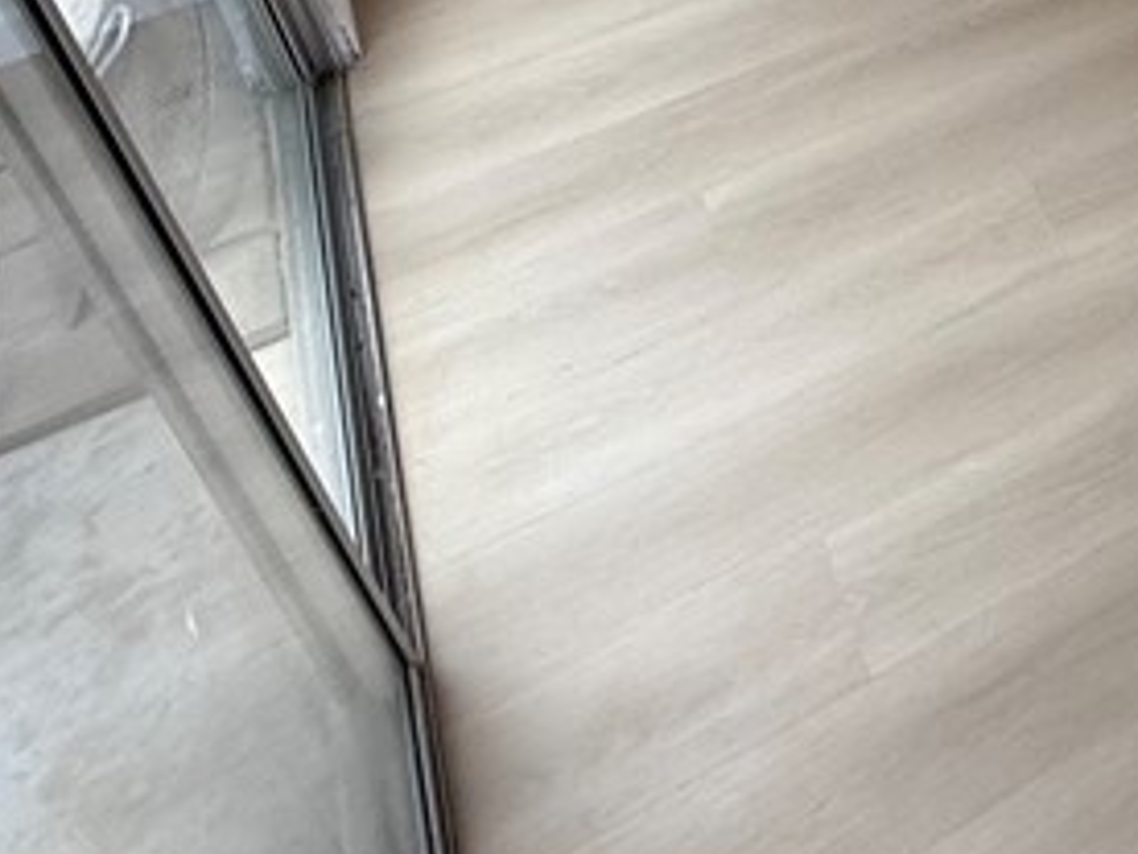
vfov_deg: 23.0
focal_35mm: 52
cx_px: 1398
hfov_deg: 30.6
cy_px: -408
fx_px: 1709
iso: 50
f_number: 2.2
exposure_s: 1/120
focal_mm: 2.22
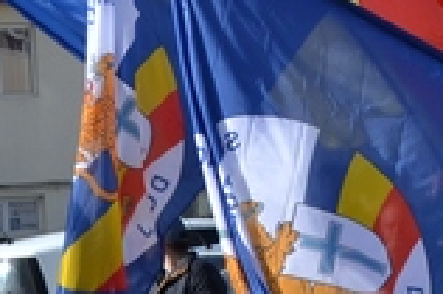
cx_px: 690
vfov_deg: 3.8
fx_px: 4487
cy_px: 29
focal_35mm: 365
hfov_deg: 5.6
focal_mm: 48
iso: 400
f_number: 5.3
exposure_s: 1/2000
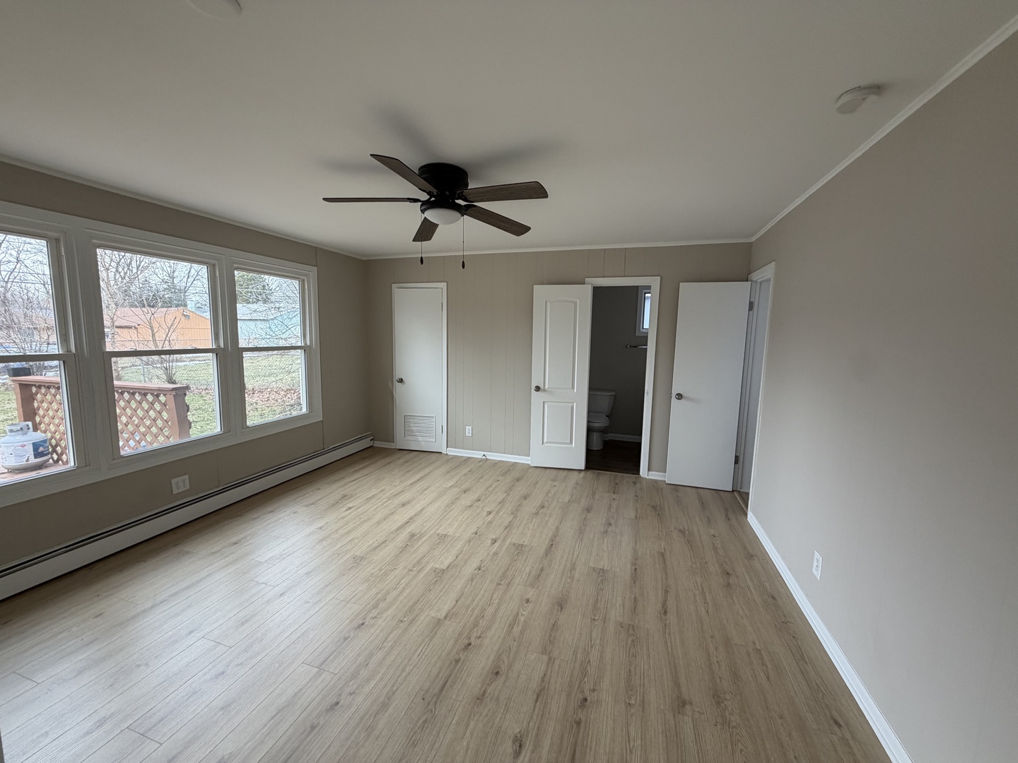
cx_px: 509
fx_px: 412
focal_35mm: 14
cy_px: 382
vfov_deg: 85.7
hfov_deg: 102.1
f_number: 2.2
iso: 160
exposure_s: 1/121
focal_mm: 2.22
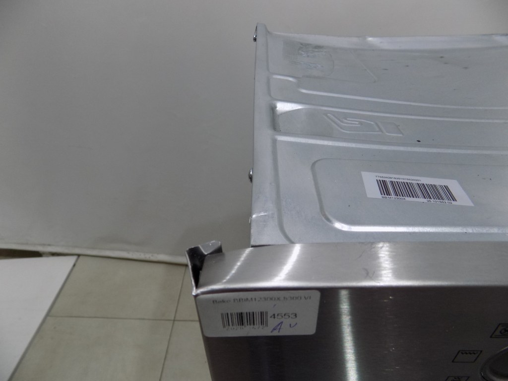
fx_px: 338
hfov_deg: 73.9
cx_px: 254
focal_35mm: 23
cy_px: 190
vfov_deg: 58.9
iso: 80
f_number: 3.1
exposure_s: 1/30
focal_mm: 4
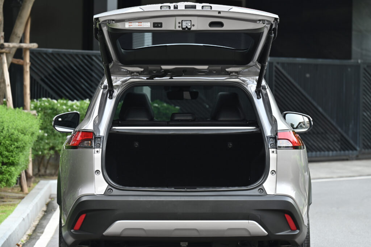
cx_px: 186
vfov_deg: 6.9
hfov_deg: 10.3
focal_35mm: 200
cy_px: 124
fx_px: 2059
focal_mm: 200
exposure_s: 1/60
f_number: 7.1
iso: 400
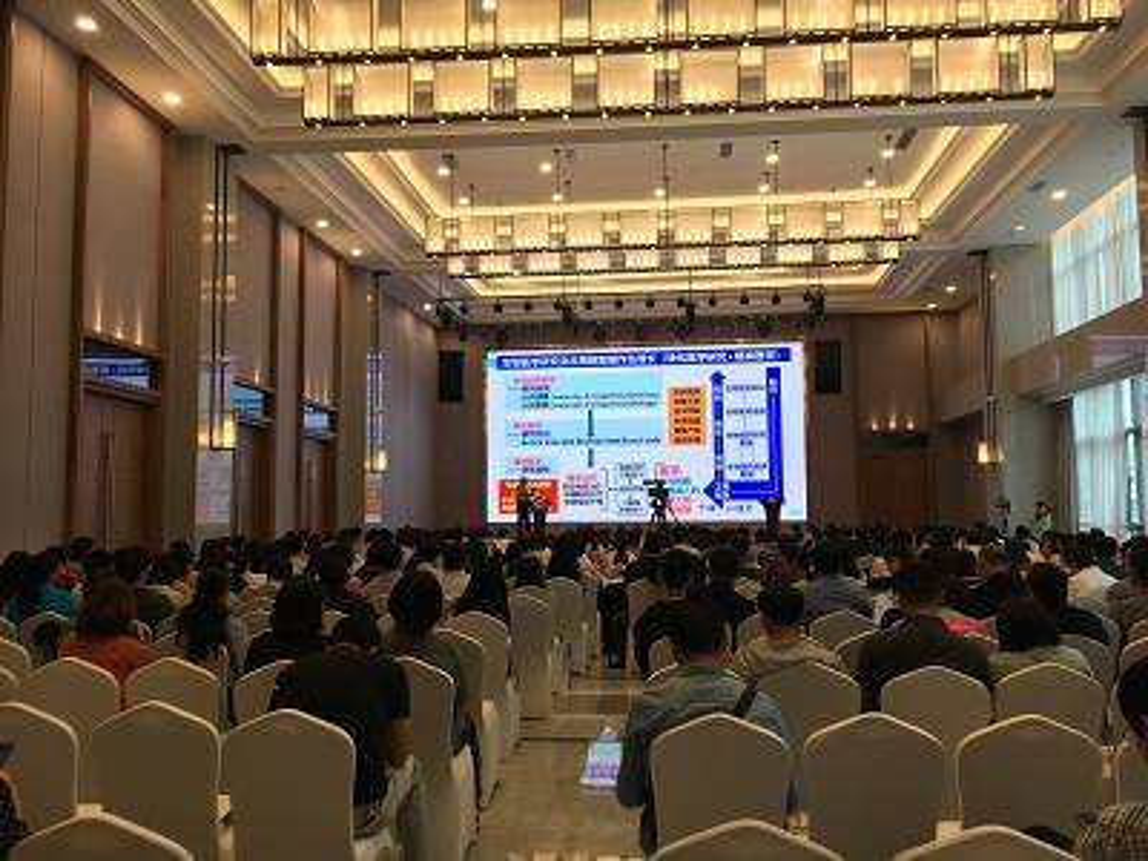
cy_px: 430
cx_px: 574
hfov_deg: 61.7
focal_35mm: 29
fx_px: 962
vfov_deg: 48.2
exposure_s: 1/50
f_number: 2.2
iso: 25
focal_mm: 4.15
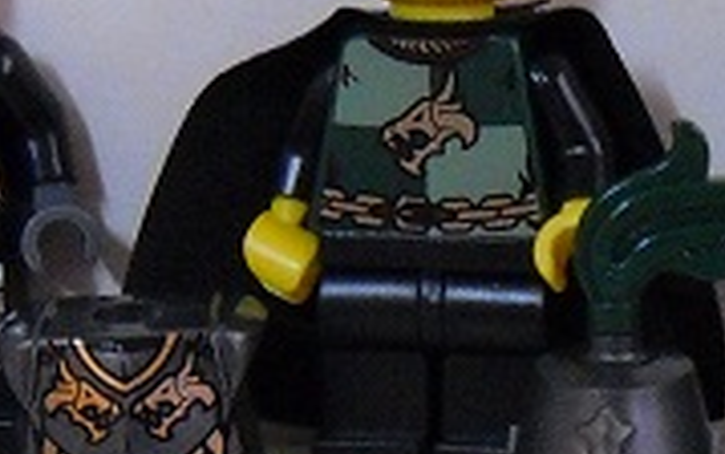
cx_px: 774
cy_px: 713
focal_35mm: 198
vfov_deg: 6.5
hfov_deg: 10.5
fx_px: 3913
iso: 400
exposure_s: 1/15
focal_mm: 6.72
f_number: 3.1
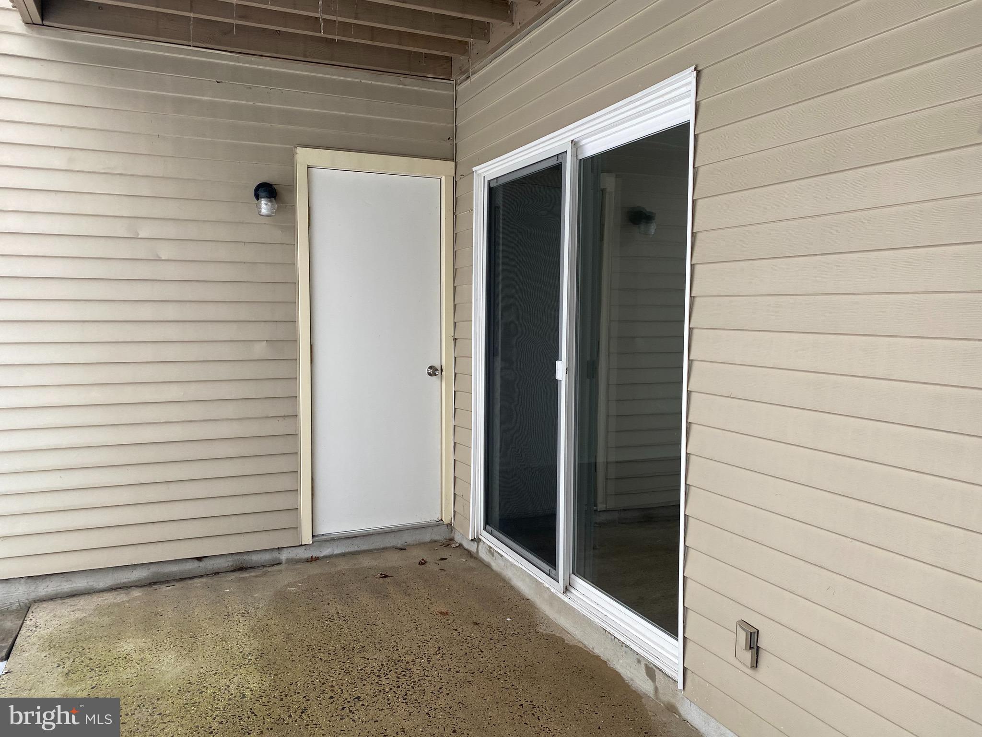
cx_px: 491
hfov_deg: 67.3
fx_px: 738
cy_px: 368
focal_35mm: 26
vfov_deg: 53.1
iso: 100
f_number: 1.8
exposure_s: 1/121
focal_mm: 4.25
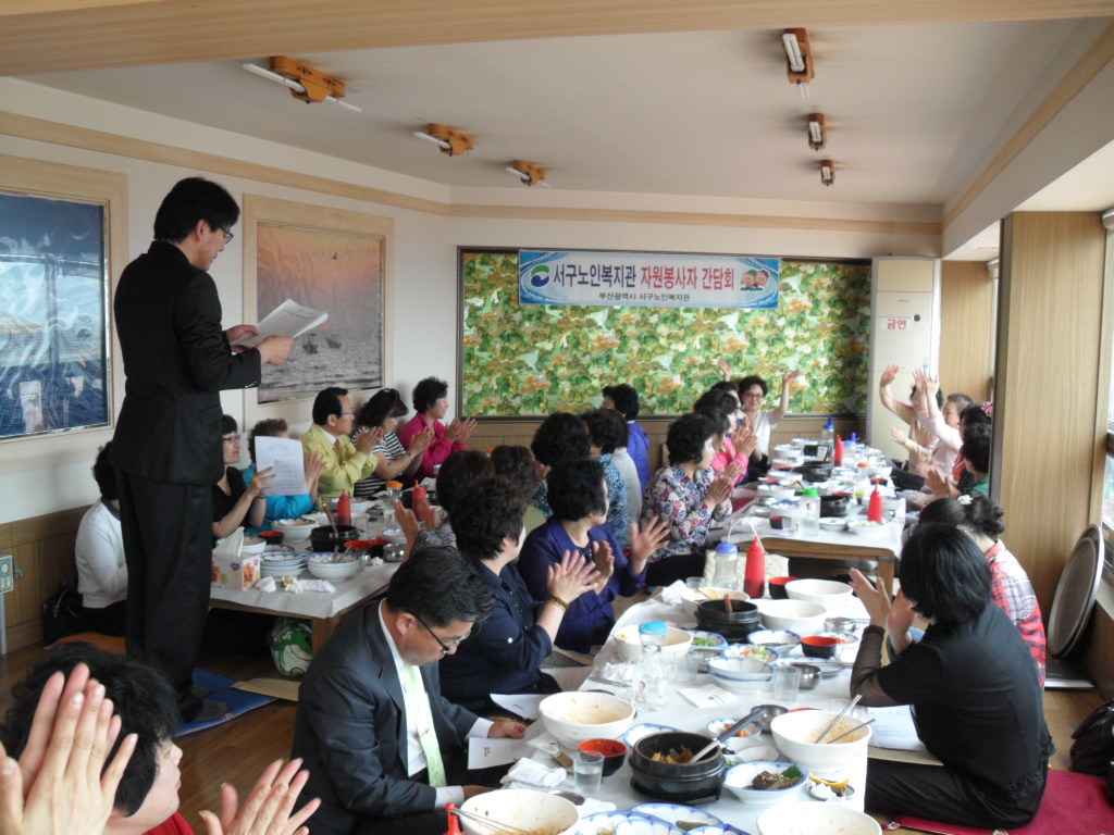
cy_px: 418
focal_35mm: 35
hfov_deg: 52.6
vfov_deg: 40.7
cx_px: 557
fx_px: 1126
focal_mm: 6.2
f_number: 2.8
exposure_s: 1/90
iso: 100
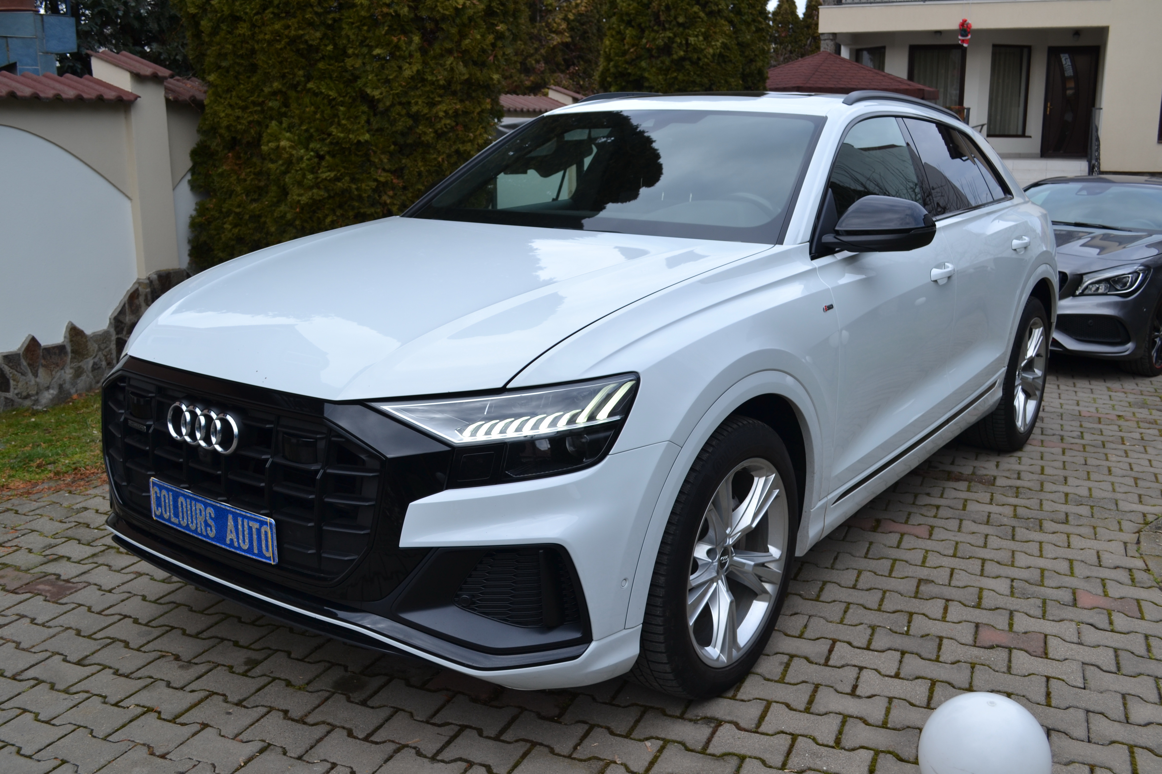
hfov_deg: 57.2
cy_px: 387
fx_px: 1065
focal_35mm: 33
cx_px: 581
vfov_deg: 40.0
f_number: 6.3
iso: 100
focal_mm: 22
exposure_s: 1/160
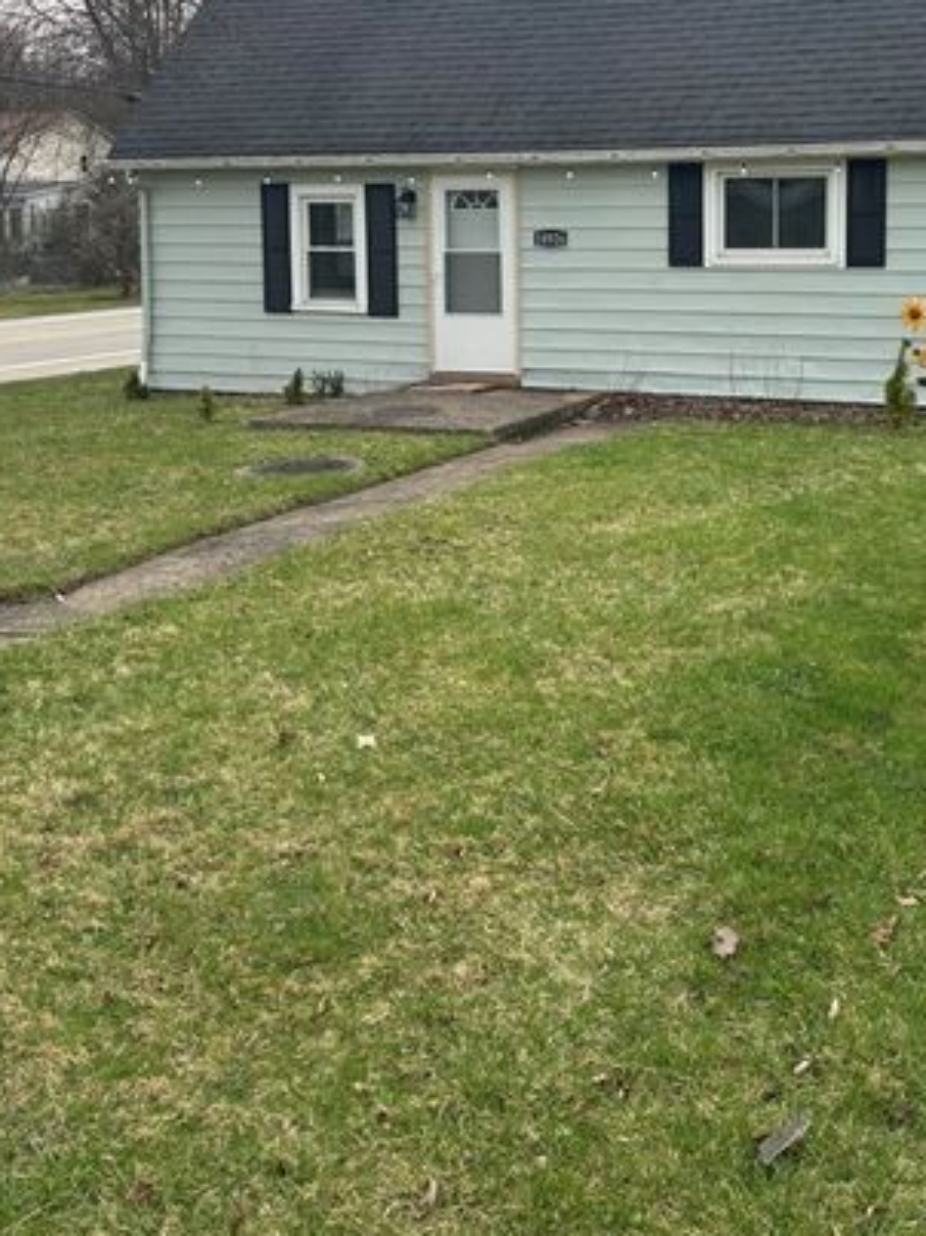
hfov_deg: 33.4
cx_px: 589
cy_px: 360
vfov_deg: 42.9
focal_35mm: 43
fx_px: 1535
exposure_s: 1/1233
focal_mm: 5.96
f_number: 1.6
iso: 50
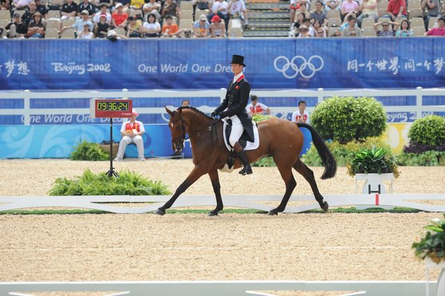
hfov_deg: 6.9
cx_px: 222
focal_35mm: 300
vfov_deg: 4.6
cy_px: 148
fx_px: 3706
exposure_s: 1/2500
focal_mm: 300
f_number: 5
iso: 640
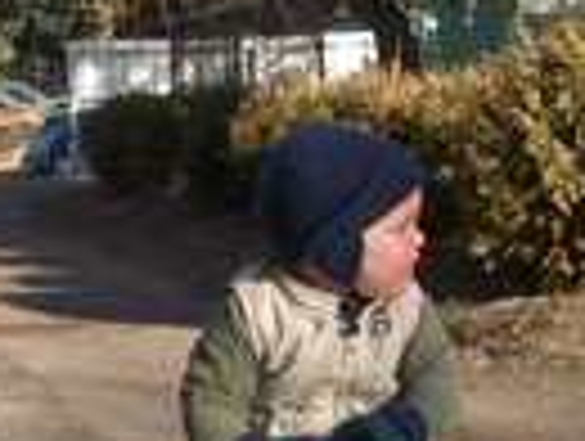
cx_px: -99
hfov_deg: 14.8
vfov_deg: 11.5
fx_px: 2184
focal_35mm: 129
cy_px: 378
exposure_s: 1/500
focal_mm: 5.8
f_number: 2.6
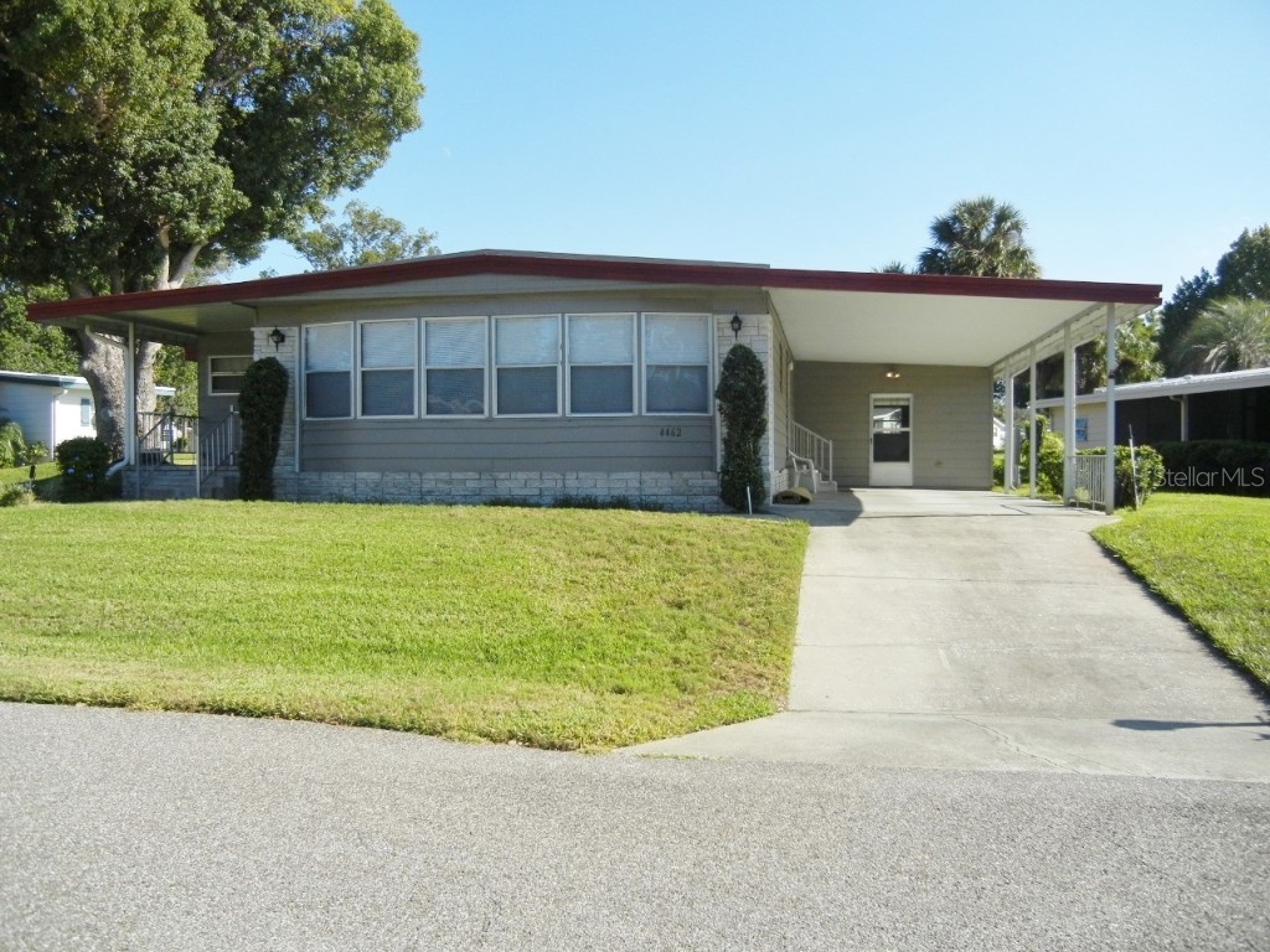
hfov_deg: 60.0
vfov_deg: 46.8
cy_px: 476
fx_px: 1101
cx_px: 635
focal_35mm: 30
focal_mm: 5.4
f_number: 7
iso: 160
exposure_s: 1/377
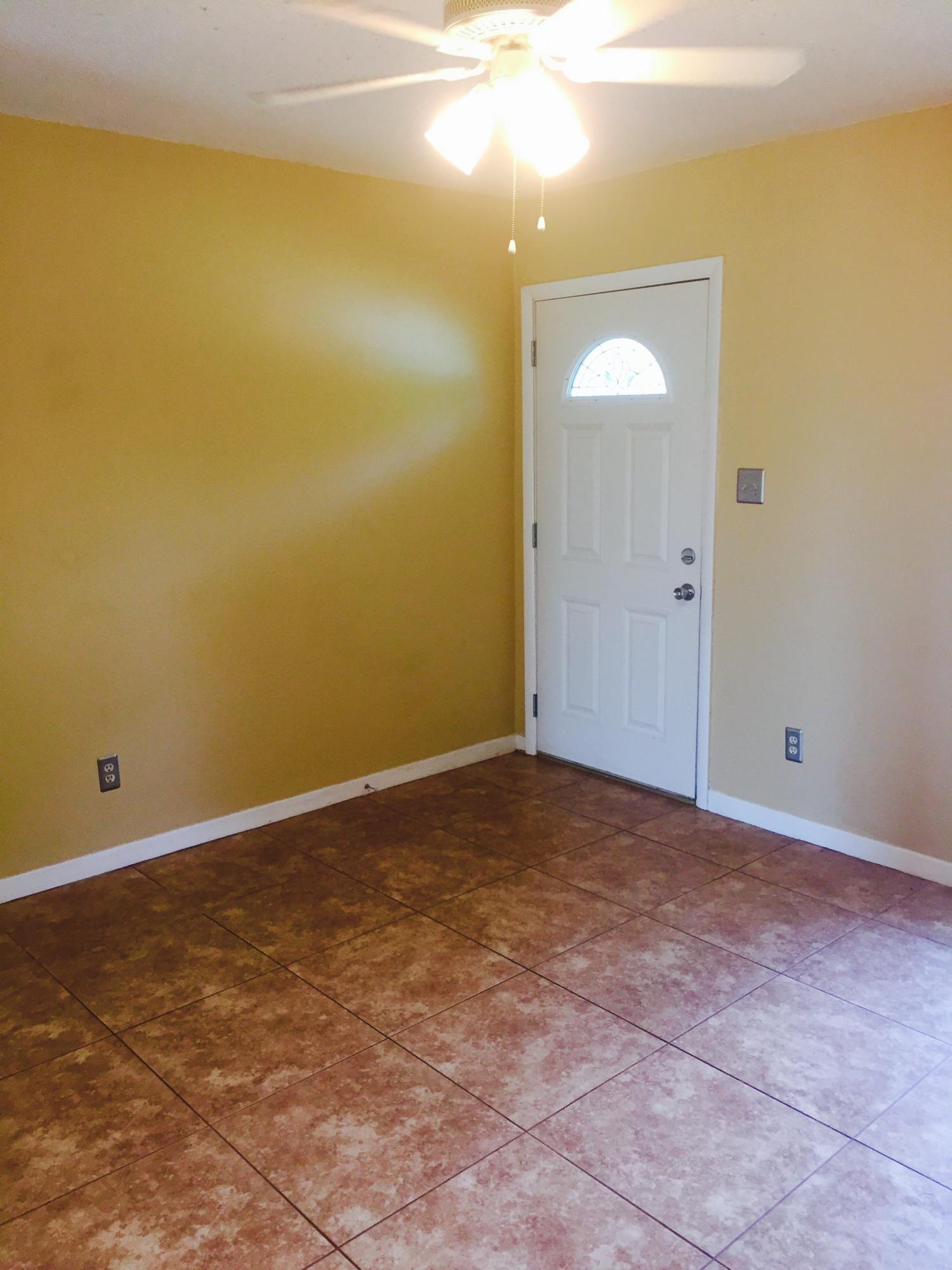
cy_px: 635
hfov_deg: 48.2
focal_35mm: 29
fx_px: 1063
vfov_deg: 61.7
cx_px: 476
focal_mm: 4.15
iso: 50
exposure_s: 1/30
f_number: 2.2
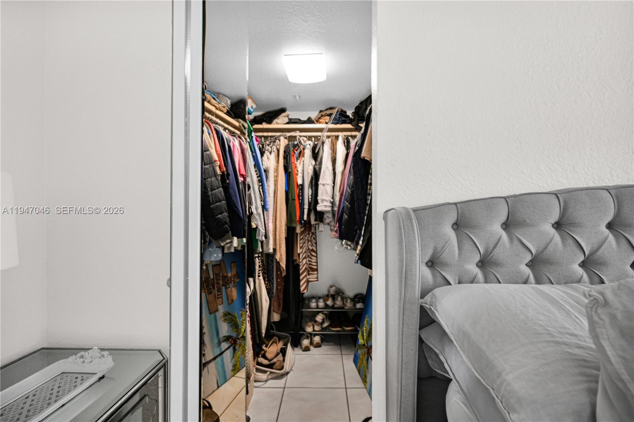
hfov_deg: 104.2
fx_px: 247
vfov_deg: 81.2
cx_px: 317
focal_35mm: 14
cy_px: 211
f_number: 4
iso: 200
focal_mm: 14
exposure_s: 1/15
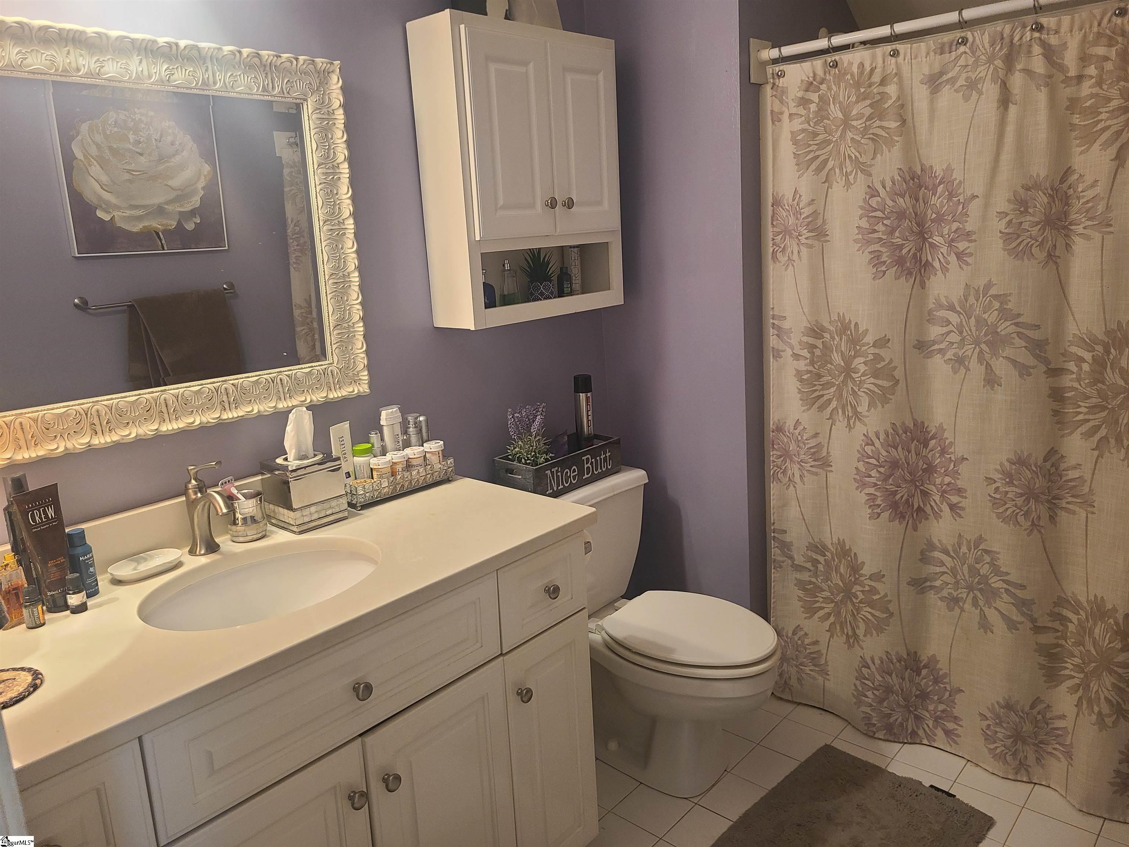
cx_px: 564
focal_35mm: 26
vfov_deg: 53.1
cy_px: 424
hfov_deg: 67.3
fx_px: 848
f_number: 1.8
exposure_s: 1/60
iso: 250
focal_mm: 5.4
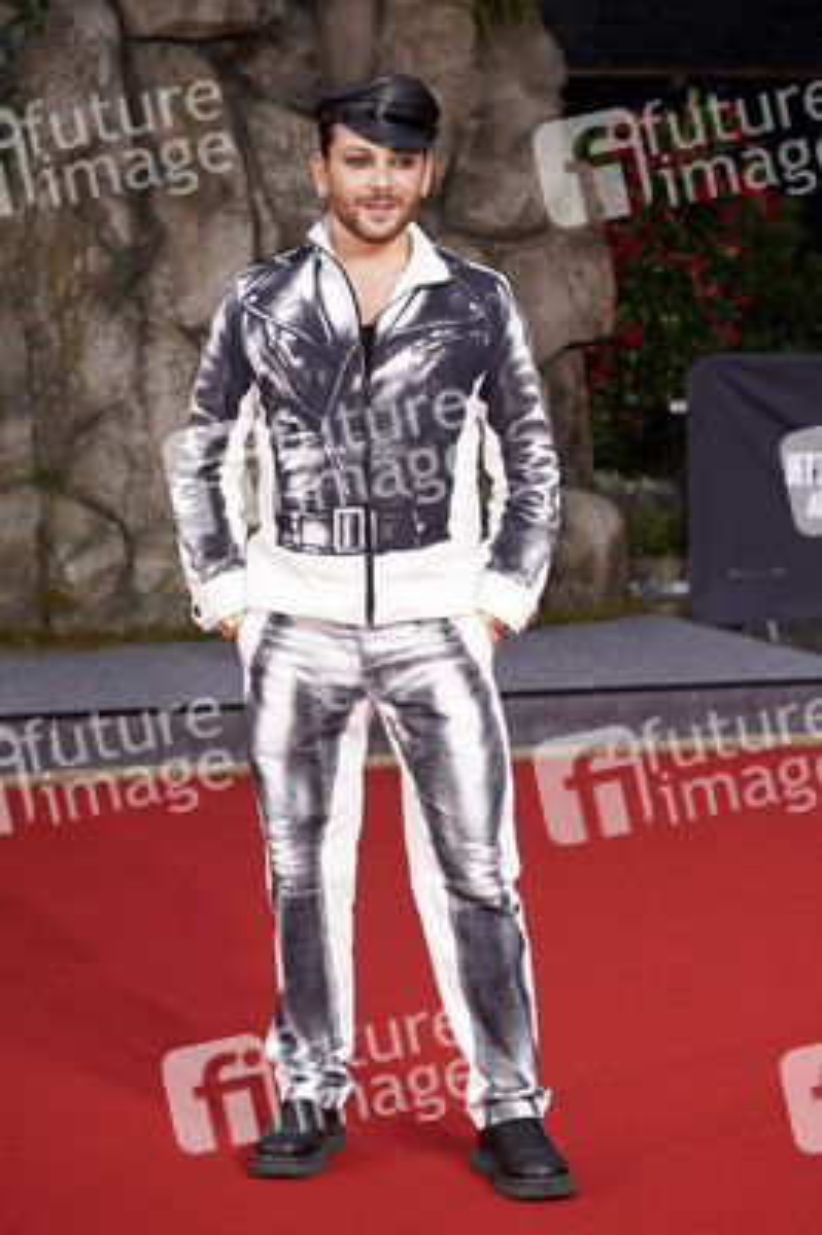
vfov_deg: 17.2
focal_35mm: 119
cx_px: 411
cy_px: 618
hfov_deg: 11.5
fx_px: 4083
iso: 200
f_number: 5.6
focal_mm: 119
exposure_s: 1/160
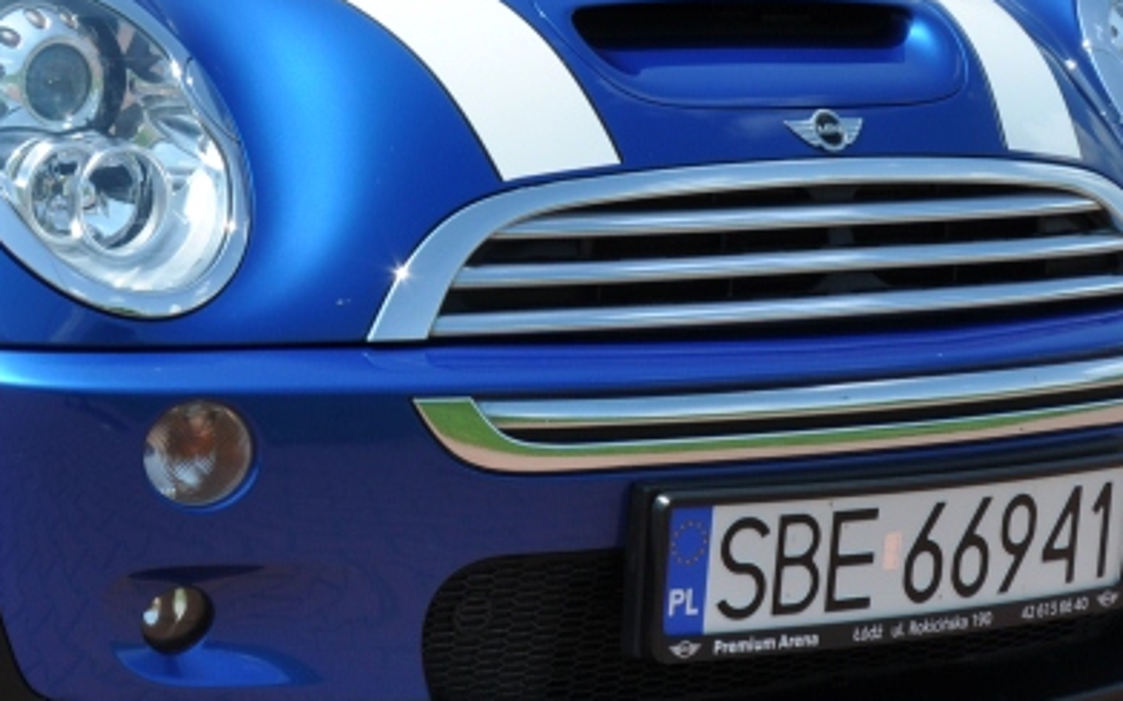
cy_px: 112
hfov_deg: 18.3
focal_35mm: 112
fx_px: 3426
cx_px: 83
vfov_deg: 11.6
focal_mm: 28
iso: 200
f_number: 13
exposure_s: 1/160
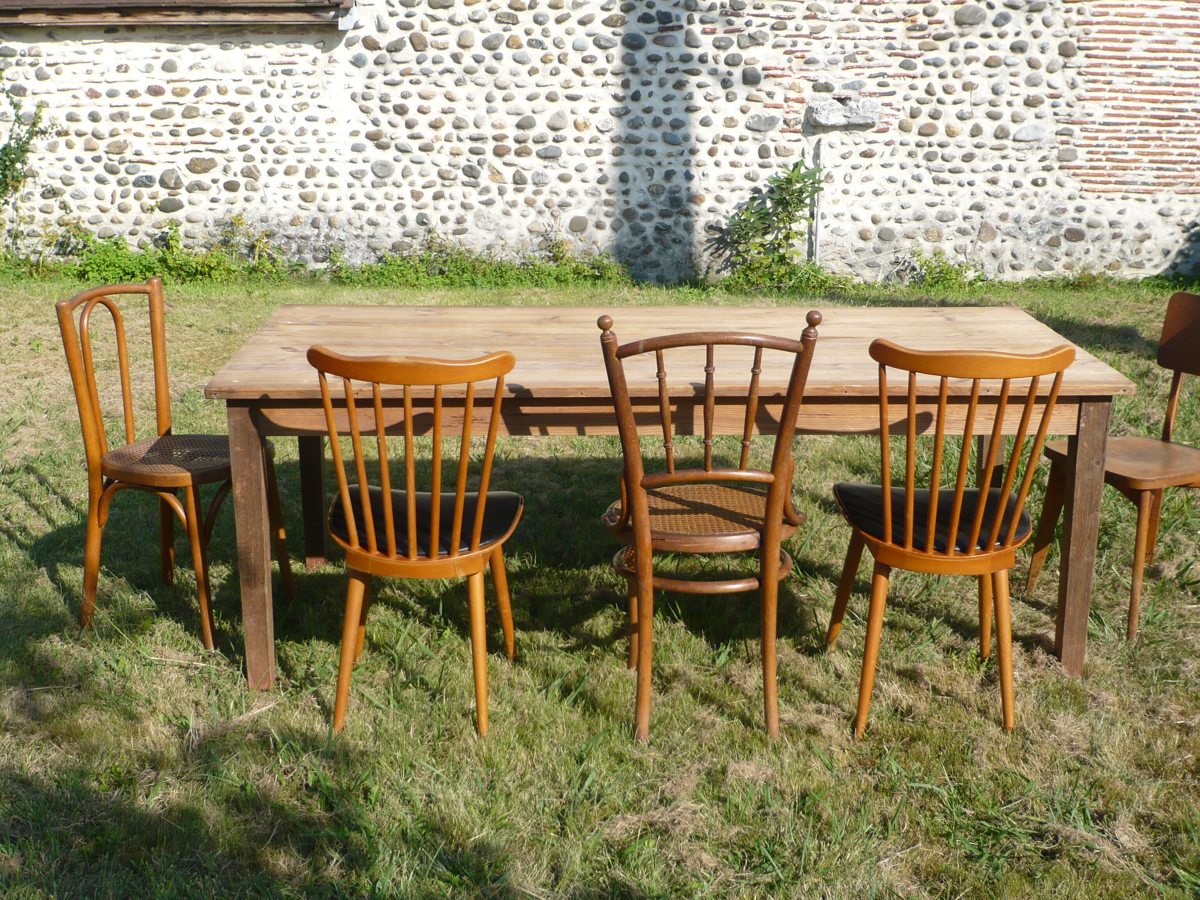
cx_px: 600
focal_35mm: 43
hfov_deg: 43.9
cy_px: 450
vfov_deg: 33.6
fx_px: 1491
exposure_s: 1/640
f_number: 3.4
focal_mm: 7
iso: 100
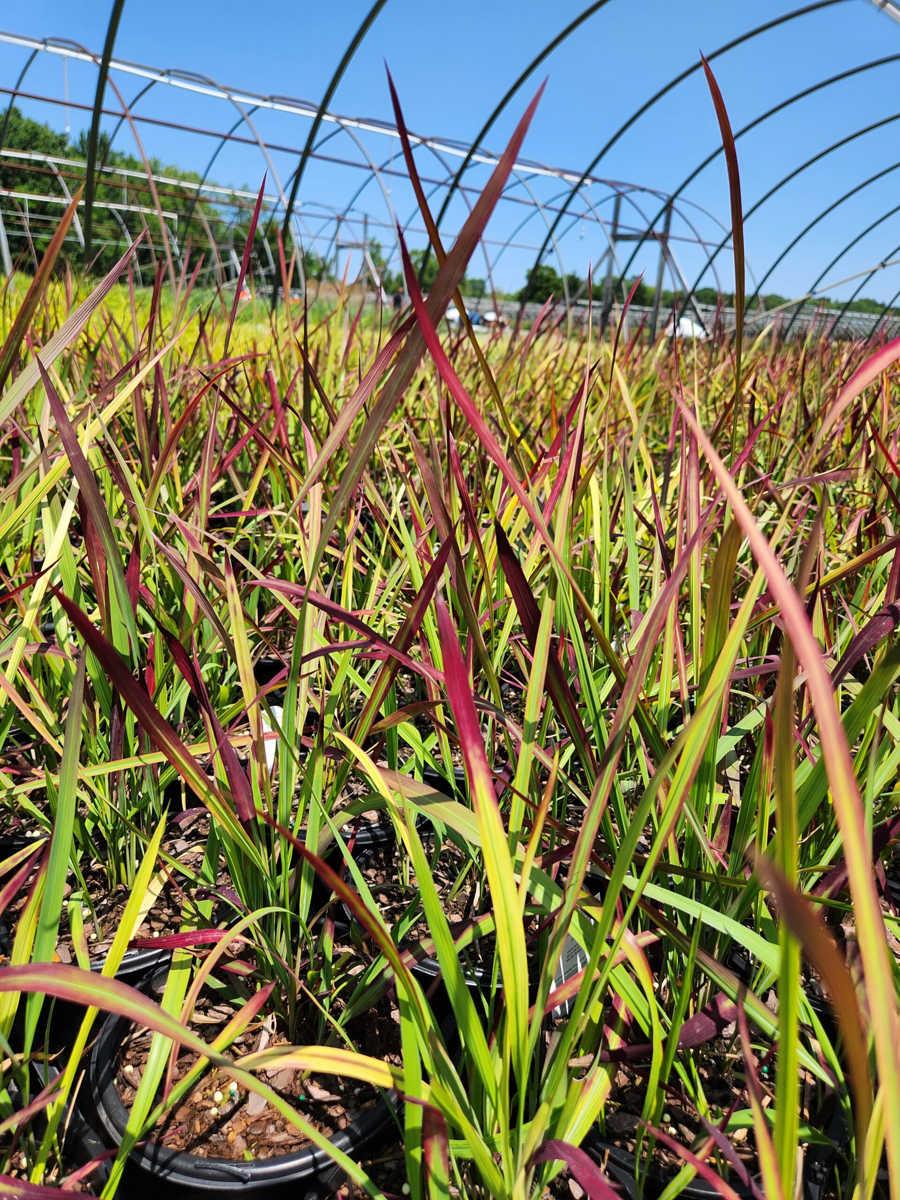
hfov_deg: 58.9
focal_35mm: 23
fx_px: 797
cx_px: 450
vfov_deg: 73.9
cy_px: 600
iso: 20
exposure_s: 1/1126
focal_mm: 5.4
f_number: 1.8
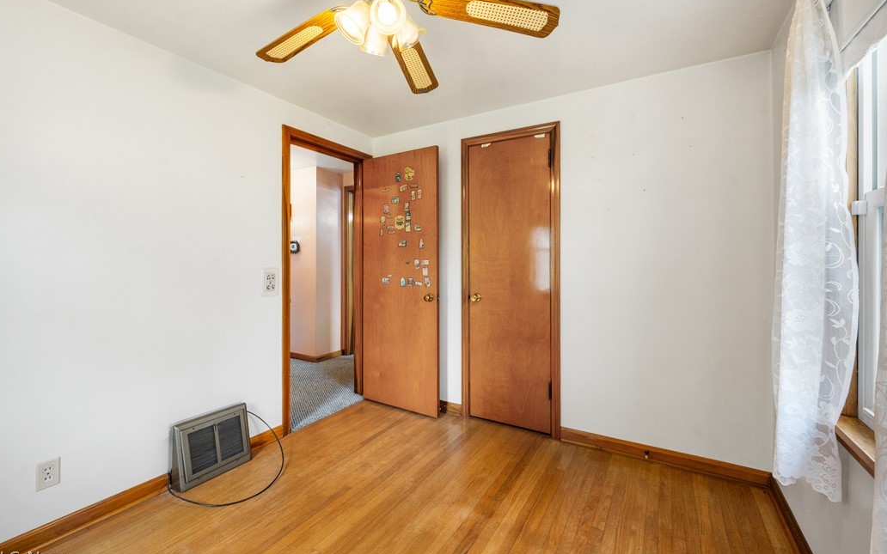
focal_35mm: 15
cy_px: 262
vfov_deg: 74.7
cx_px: 446
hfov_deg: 101.5
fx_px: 363
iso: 1000
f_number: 8
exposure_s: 1/13
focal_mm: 14
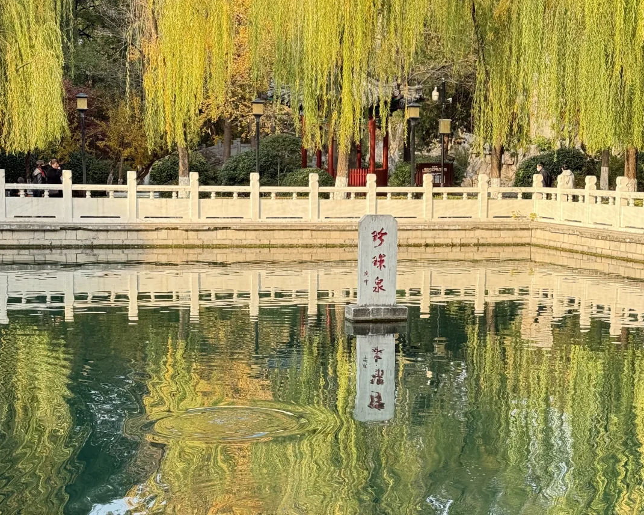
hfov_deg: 30.0
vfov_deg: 24.2
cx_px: 320
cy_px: 299
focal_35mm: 63
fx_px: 1201
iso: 64
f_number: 1.78
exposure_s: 1/420
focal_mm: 6.76
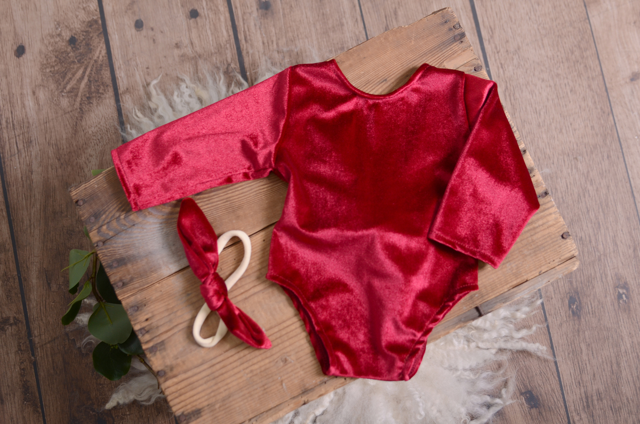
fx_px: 798
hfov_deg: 43.7
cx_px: 320
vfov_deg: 29.7
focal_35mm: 45
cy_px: 212
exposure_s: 1/100
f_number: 4.5
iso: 250
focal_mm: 30
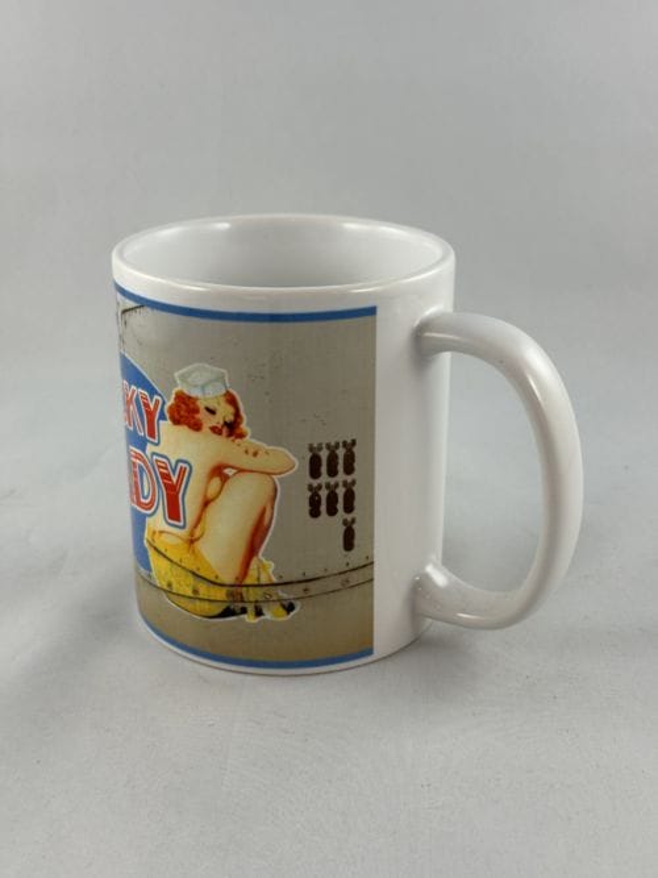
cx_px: 329
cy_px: 439
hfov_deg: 30.3
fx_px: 1217
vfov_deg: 39.7
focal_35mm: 48
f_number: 1.78
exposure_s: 1/100
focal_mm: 6.86
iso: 50
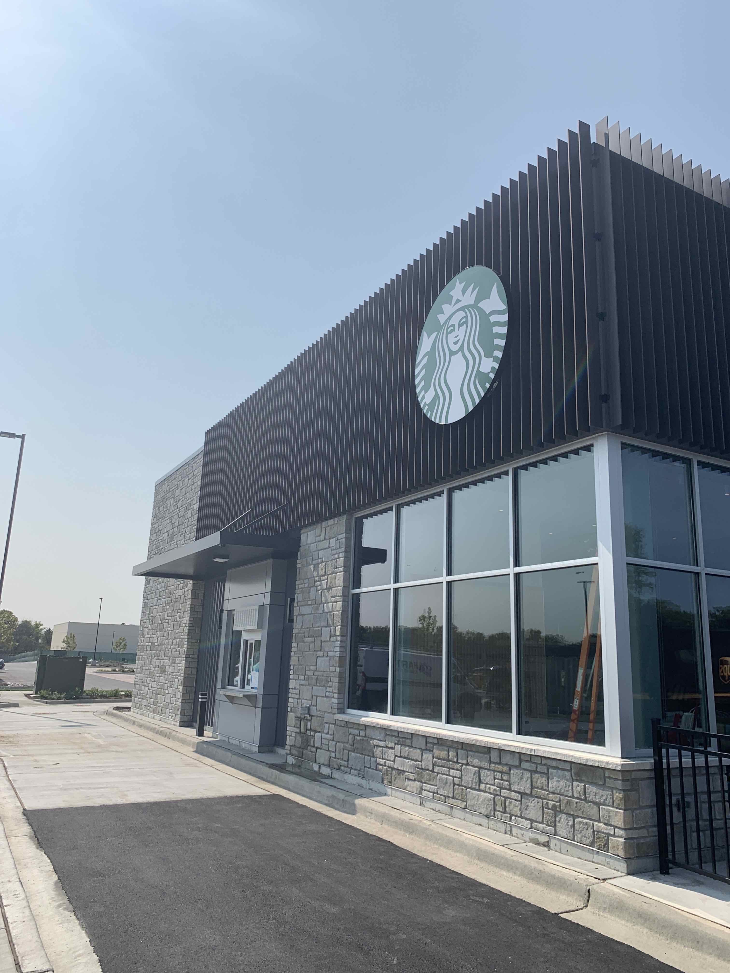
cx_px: 365
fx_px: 731
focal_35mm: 26
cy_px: 486
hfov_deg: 53.1
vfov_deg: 67.3
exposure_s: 1/2915
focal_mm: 4.25
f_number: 1.8
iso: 25
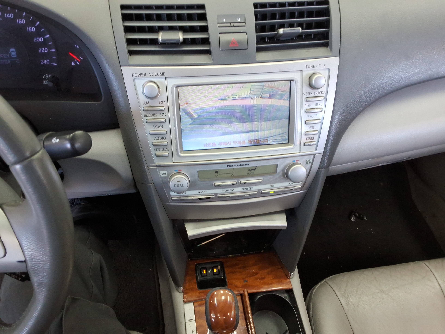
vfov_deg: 49.7
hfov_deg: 63.4
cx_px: 222
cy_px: 167
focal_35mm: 28
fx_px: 360
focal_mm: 2.91
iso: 97
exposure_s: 1/40
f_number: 1.9
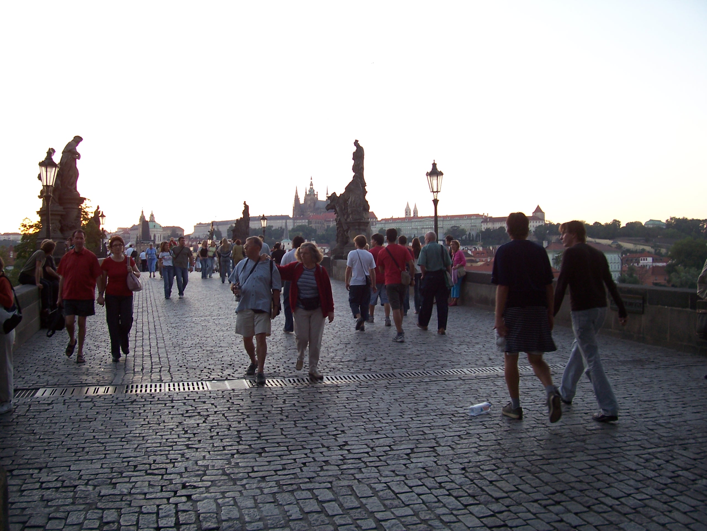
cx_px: 354
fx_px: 694
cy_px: 266
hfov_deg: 54.0
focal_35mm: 34
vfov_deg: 41.8
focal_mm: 5.6
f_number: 2.7
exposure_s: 1/90
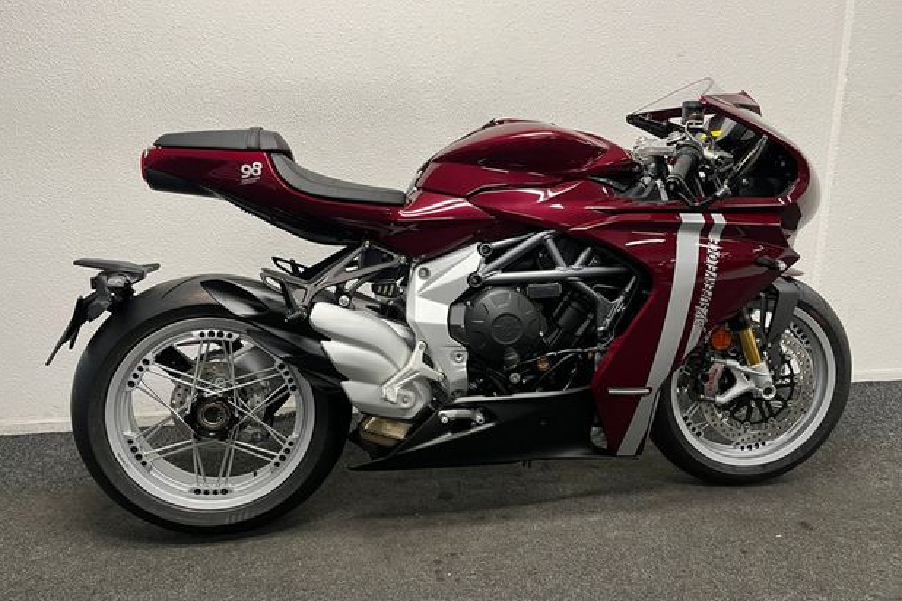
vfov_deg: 46.4
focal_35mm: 28
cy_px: 311
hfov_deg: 65.5
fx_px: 702
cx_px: 457
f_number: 1.6
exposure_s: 1/50
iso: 100
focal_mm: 5.1
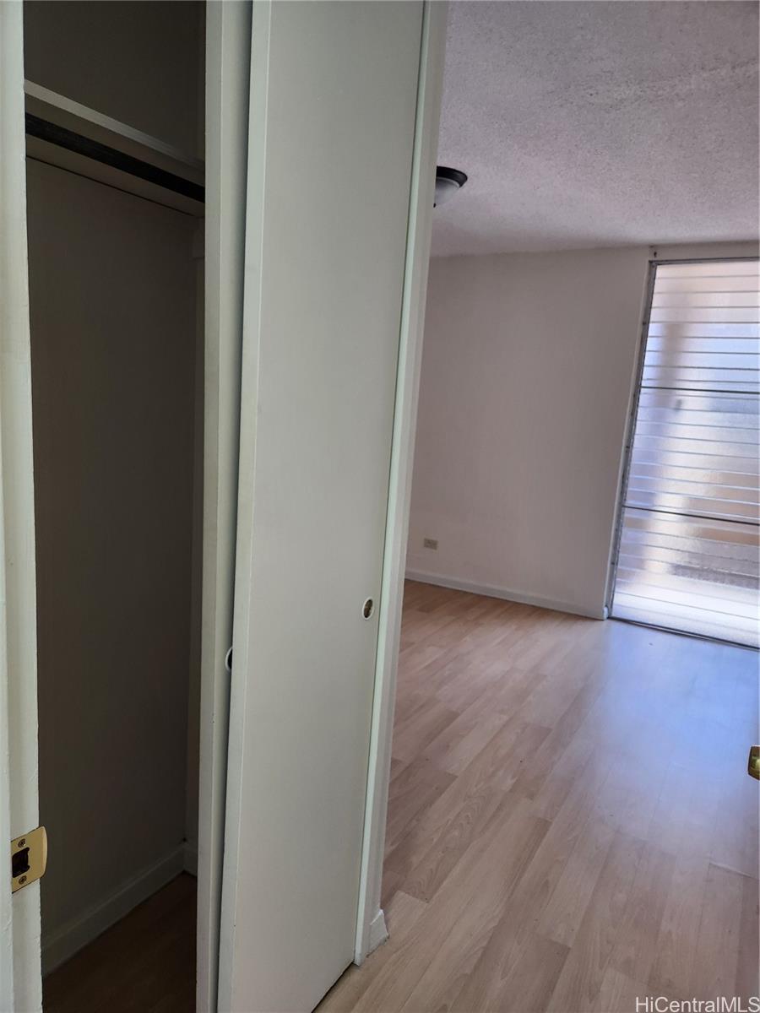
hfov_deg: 58.9
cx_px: 380
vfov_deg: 73.9
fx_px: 673
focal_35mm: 23
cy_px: 506
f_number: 1.8
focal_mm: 5.4
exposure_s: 1/120
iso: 125
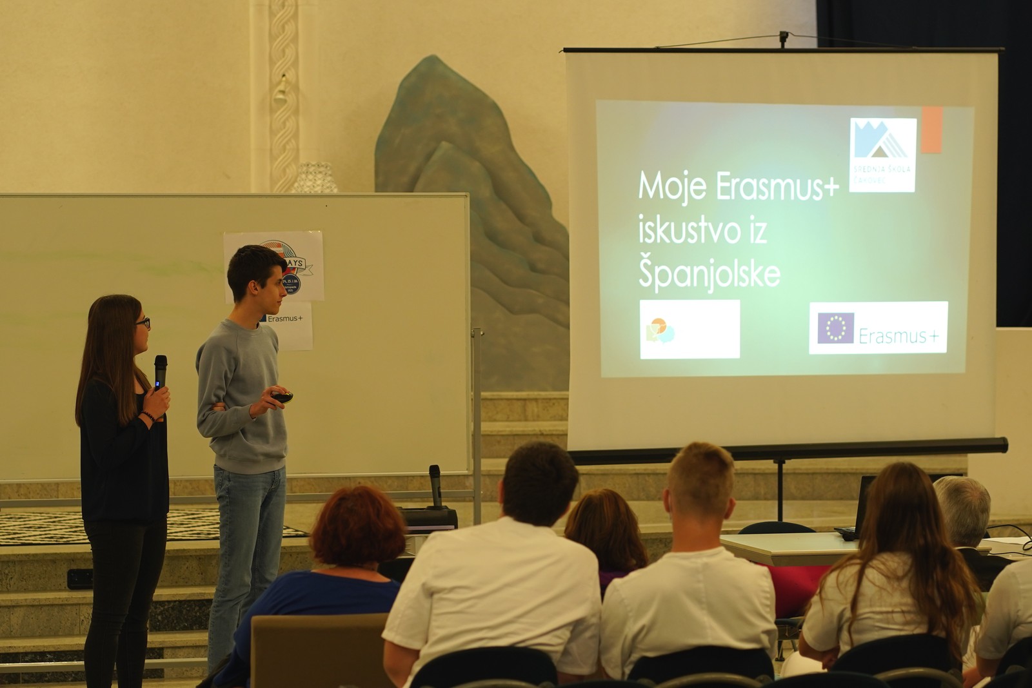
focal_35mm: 127
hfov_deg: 16.1
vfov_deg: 10.8
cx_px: 516
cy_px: 344
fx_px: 3641
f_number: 3.2
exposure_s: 1/100
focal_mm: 85
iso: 640
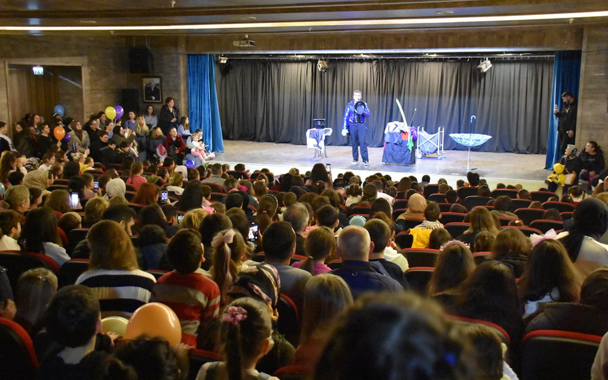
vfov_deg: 32.0
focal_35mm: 40
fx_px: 663
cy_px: 200
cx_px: 304
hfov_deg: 49.3
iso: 12800
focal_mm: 26
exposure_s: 1/40
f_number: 4
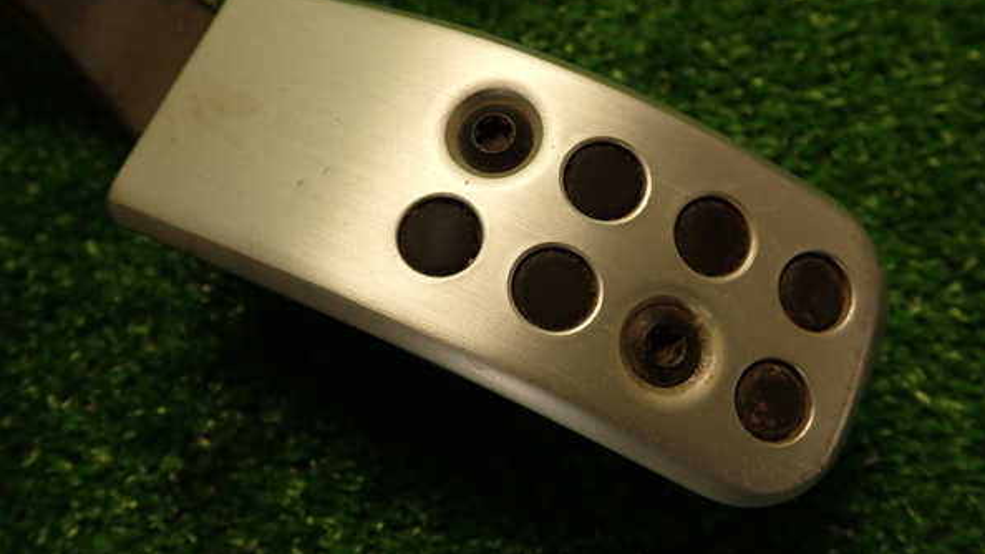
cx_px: 496
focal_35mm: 33
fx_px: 862
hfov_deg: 59.5
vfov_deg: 35.6
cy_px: 245
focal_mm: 5.4
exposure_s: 1/60
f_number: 2.3
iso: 200
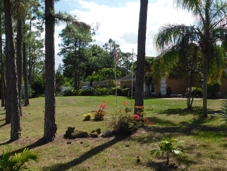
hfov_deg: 46.8
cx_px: 115
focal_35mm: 40
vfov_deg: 35.9
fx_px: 262
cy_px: 90
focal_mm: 6.3
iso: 125
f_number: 3.5
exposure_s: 1/1250
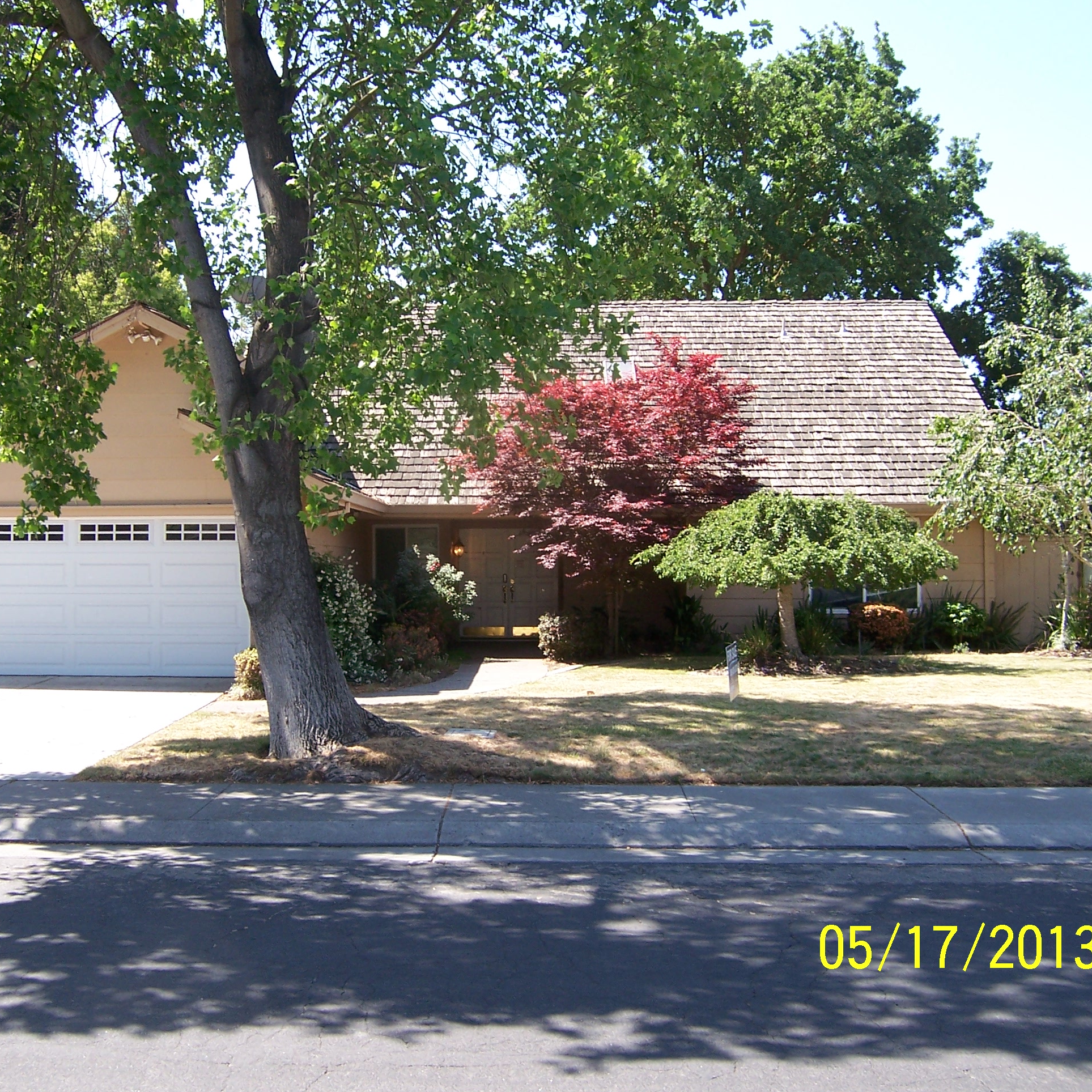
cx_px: 451
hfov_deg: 42.7
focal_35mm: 39
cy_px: 545
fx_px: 1392
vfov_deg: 42.8
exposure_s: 1/180
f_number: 3.4
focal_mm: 5.5
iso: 80
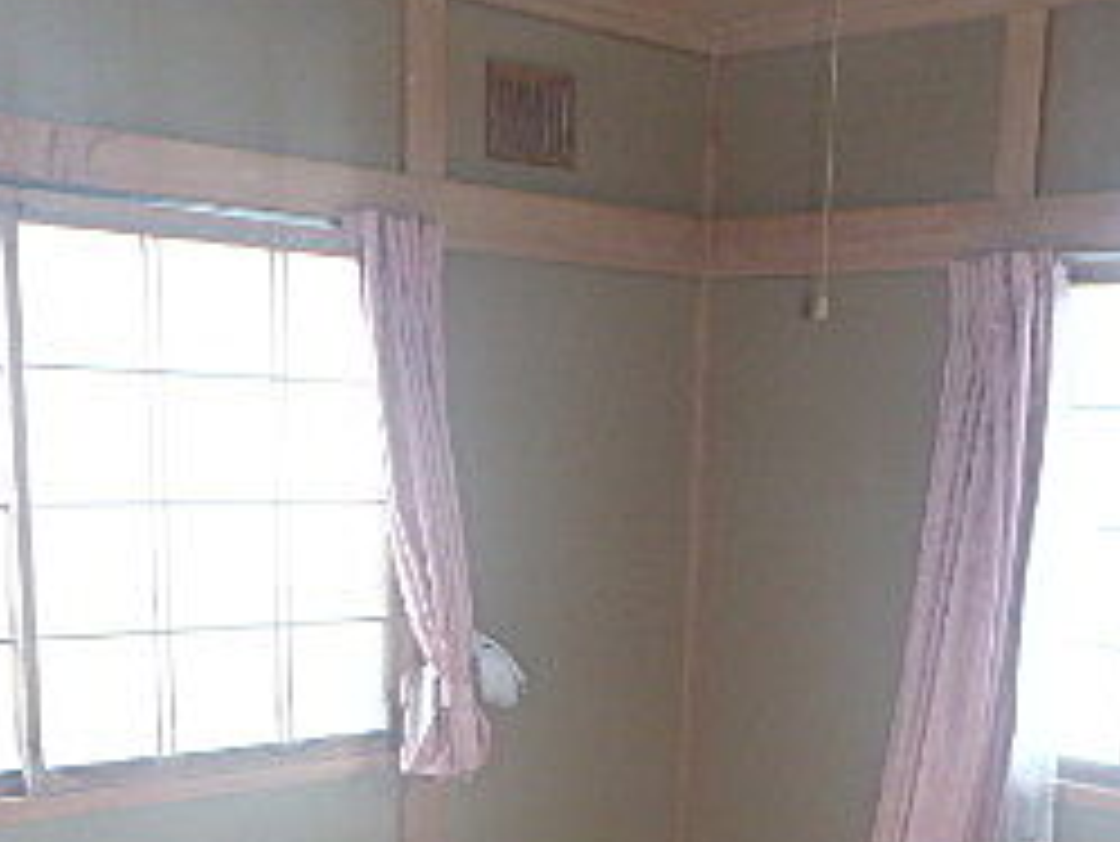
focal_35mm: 54
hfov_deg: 35.4
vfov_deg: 25.0
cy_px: 946
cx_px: 666
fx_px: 1748
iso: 200
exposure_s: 1/30
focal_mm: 3.7
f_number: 3.5
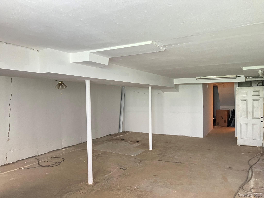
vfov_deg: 53.1
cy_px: 99
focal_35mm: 26
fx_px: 198
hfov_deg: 67.3
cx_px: 132
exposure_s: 1/30
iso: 1000
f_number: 1.5
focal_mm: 5.7
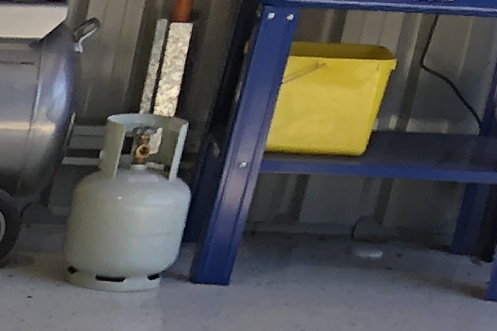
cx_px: -1013
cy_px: 1081
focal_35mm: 179
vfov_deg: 6.7
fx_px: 2470
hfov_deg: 9.1
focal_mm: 4
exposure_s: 1/120
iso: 32
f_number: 1.8
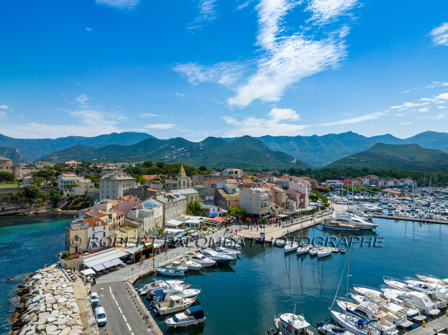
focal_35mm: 24
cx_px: 224
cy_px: 168
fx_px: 310
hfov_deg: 71.6
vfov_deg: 56.8
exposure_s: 1/240
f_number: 11
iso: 100
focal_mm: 12.3
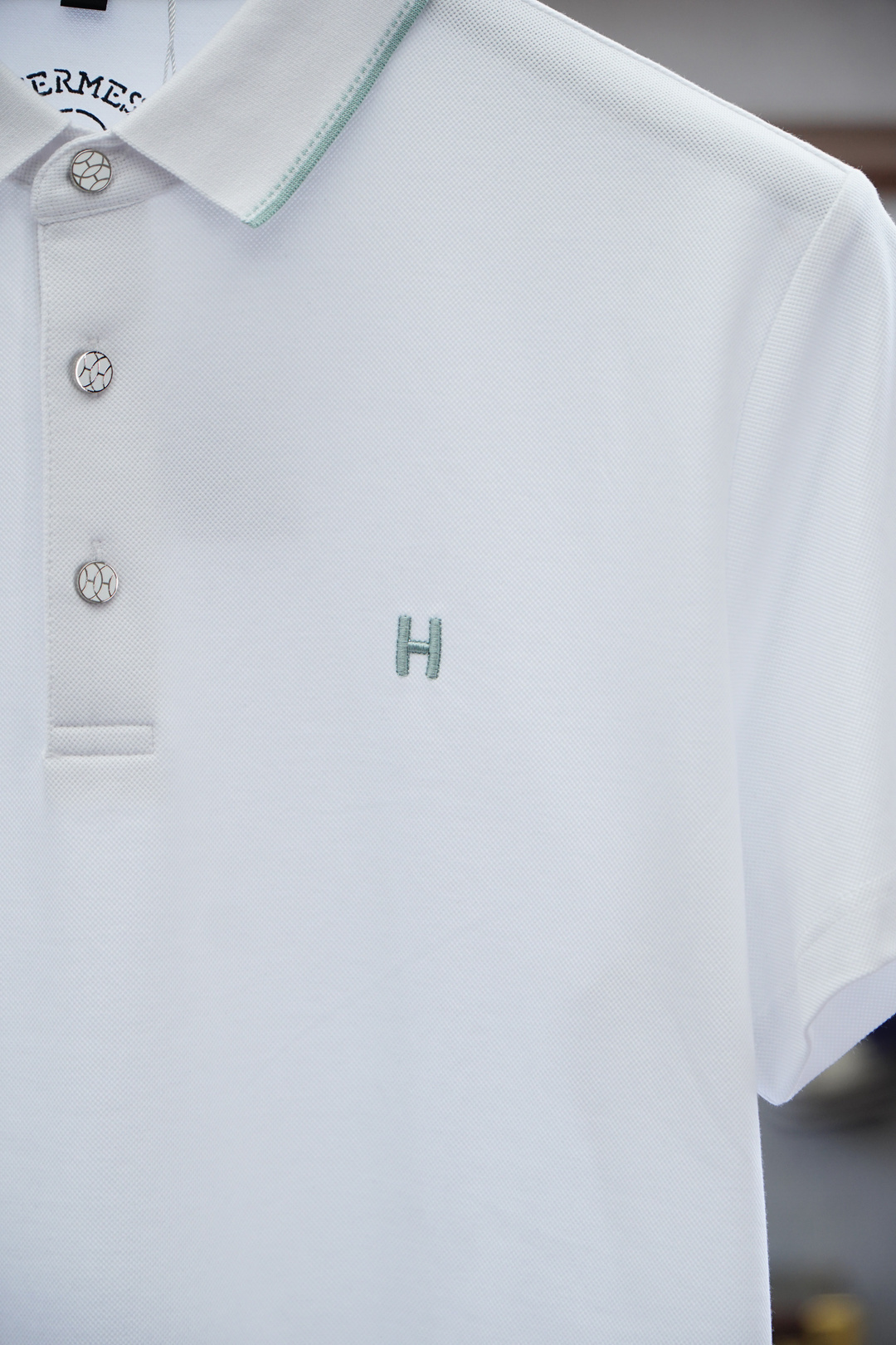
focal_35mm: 105
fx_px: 3920
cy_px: 672
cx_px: 448
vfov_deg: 19.5
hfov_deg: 13.0
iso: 400
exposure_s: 1/250
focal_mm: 70
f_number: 4
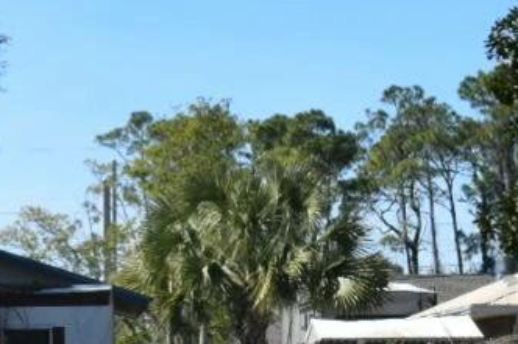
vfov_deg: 6.5
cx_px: -724
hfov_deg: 8.8
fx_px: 3055
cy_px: 279
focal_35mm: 212
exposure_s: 1/400
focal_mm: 29
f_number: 10
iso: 200
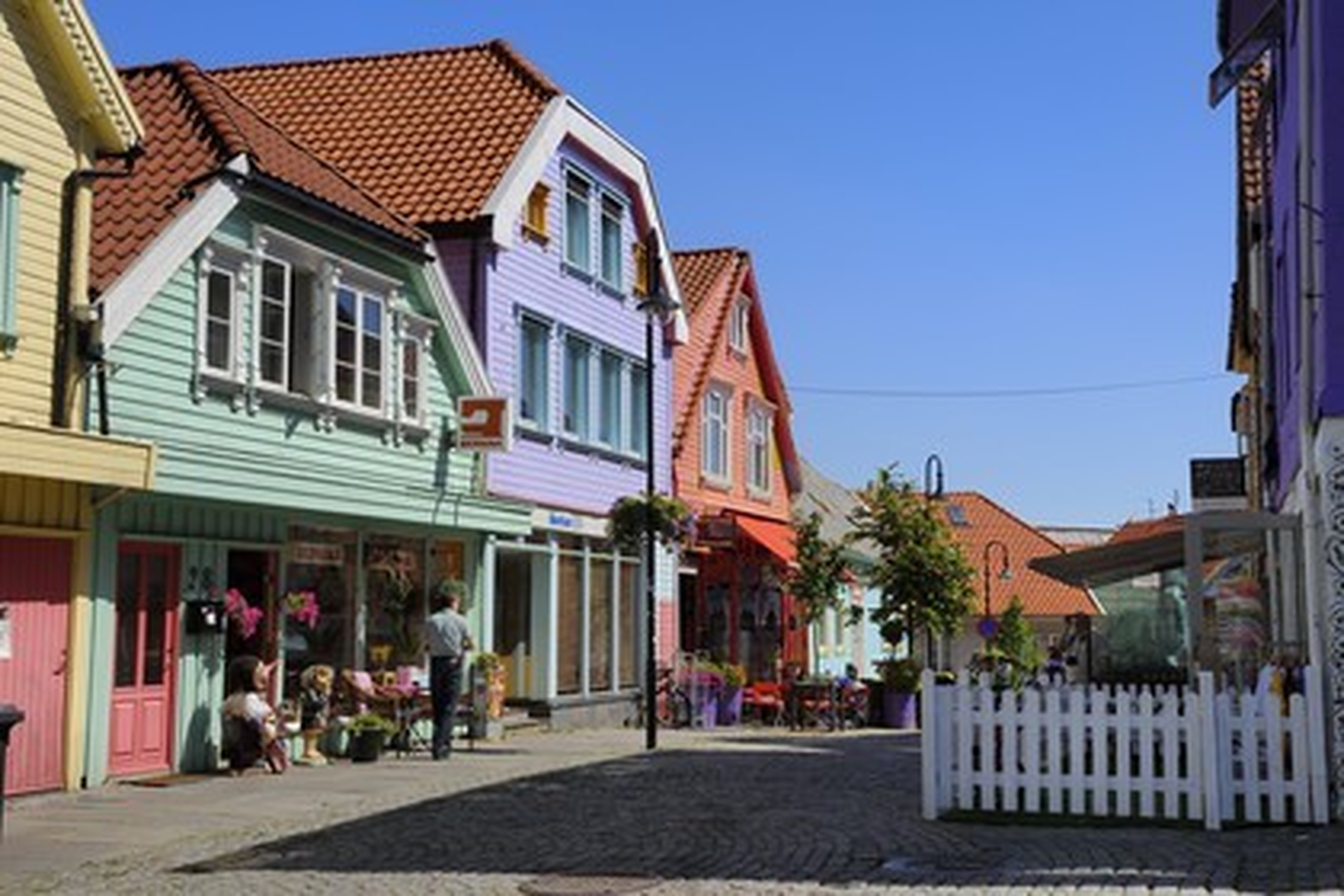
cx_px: 672
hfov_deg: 41.1
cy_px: 448
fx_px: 1792
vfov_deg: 28.1
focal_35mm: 48
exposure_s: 1/200
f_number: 16
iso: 200
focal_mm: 48
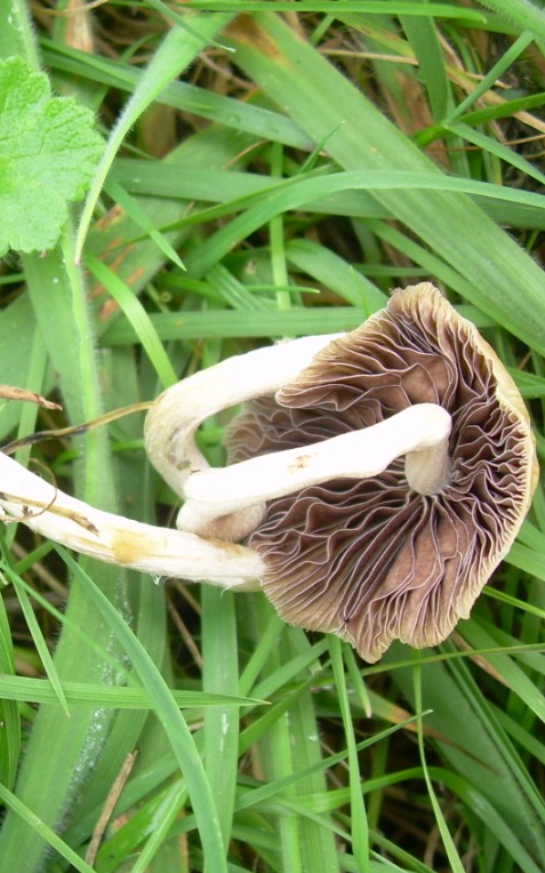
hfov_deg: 23.1
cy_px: 436
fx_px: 1284
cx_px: 21
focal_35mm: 54
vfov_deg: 37.5
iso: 50
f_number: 2.8
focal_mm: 6.3
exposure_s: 1/65.4
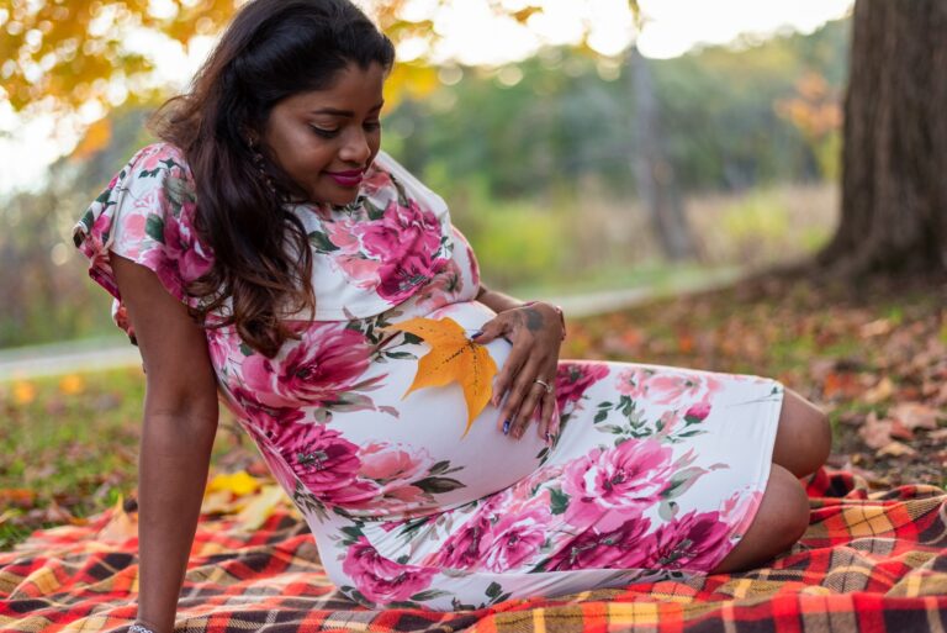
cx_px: 474
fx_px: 1316
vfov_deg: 27.0
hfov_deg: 39.6
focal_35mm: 50
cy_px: 316
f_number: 1.8
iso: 500
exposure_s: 1/800
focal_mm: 50
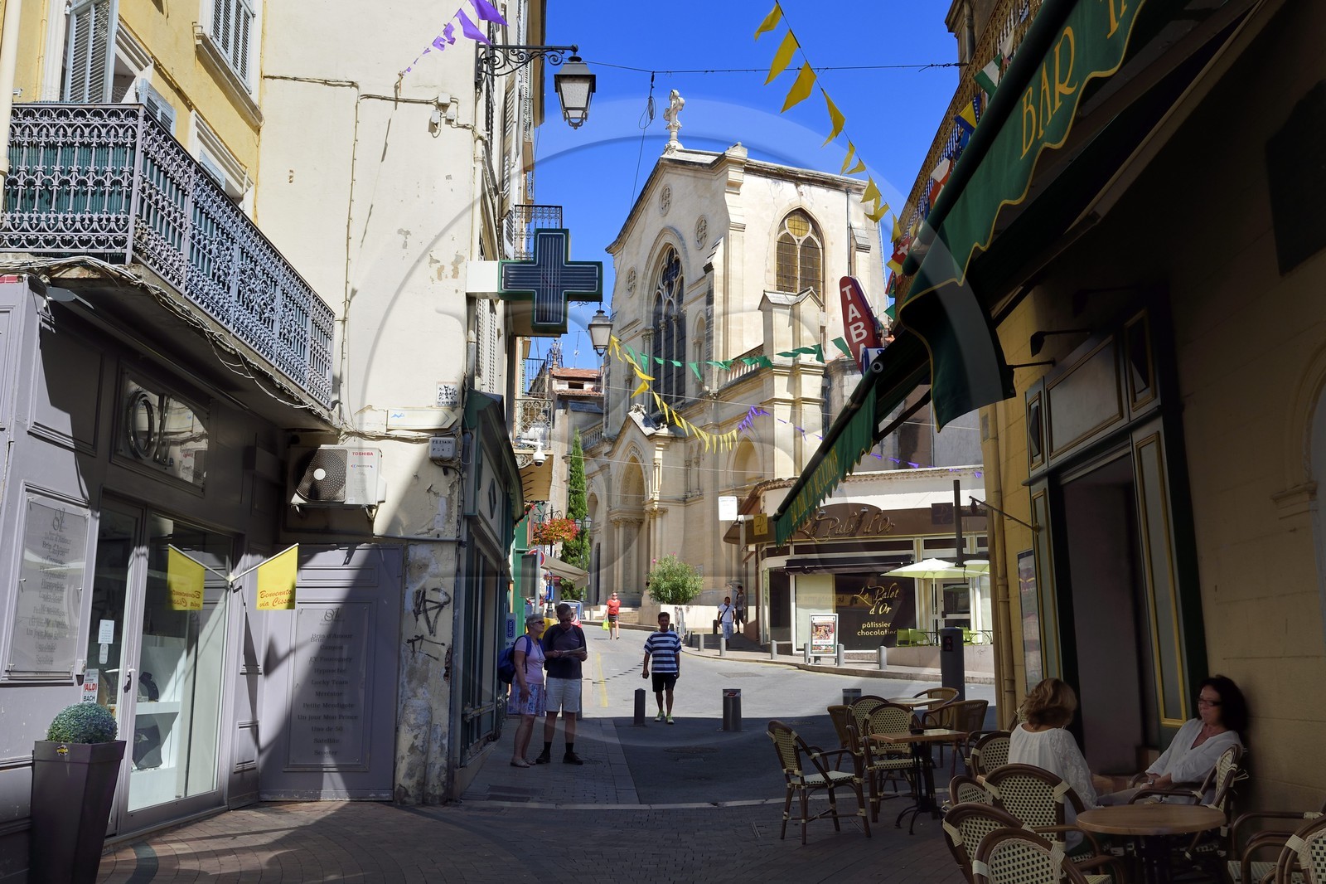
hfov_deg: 60.3
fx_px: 1142
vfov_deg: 42.3
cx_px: 663
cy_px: 442
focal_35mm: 31
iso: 200
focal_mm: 31
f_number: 14
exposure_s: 1/160
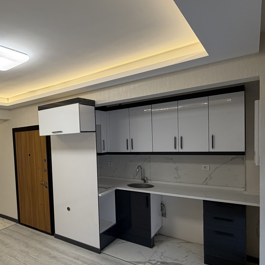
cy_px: 152
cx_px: 35
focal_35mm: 25
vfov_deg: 62.6
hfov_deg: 55.9
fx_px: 217
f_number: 2.2
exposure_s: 1/100
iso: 160
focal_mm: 2.22
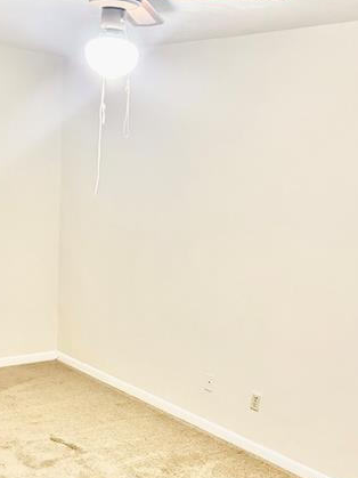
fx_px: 607
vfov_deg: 39.8
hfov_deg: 32.7
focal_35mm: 44
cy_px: 431
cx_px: 136
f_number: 1.78
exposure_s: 1/60
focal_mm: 6.76
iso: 800
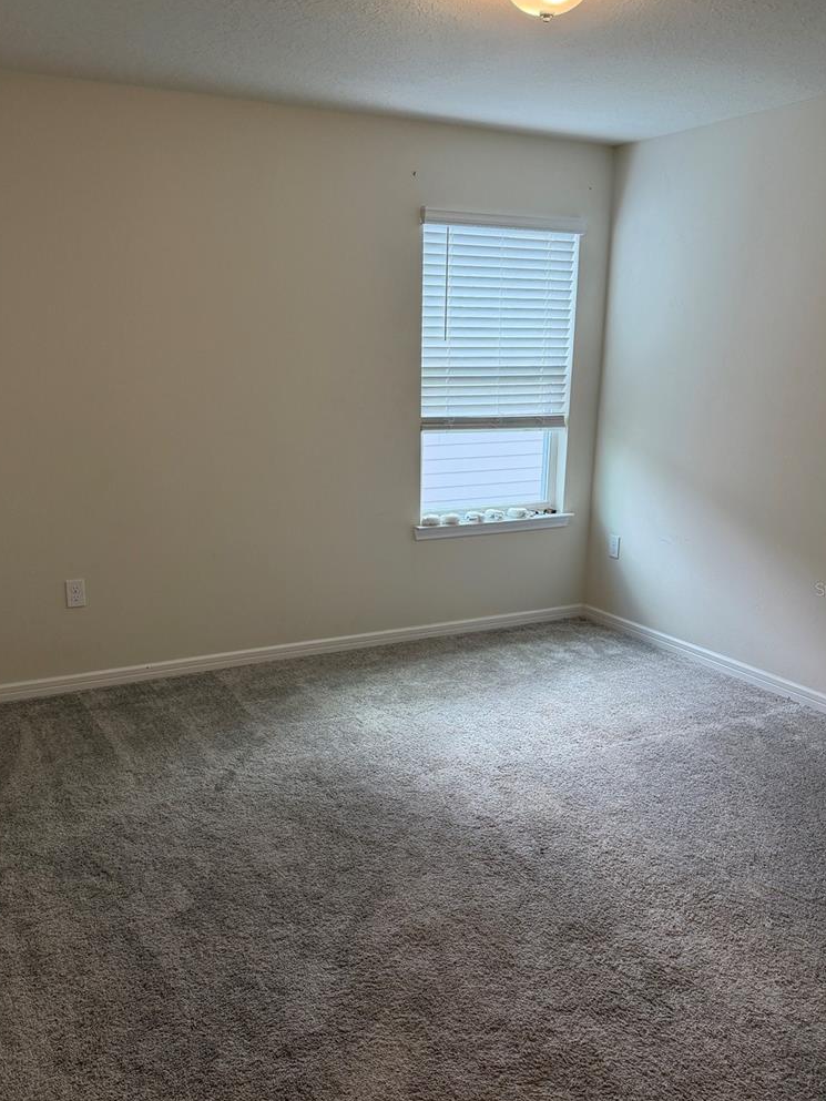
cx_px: 395
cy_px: 589
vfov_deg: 61.6
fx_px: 922
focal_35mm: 29
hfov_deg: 48.2
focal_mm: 6.76
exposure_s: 1/178
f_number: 1.78
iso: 160
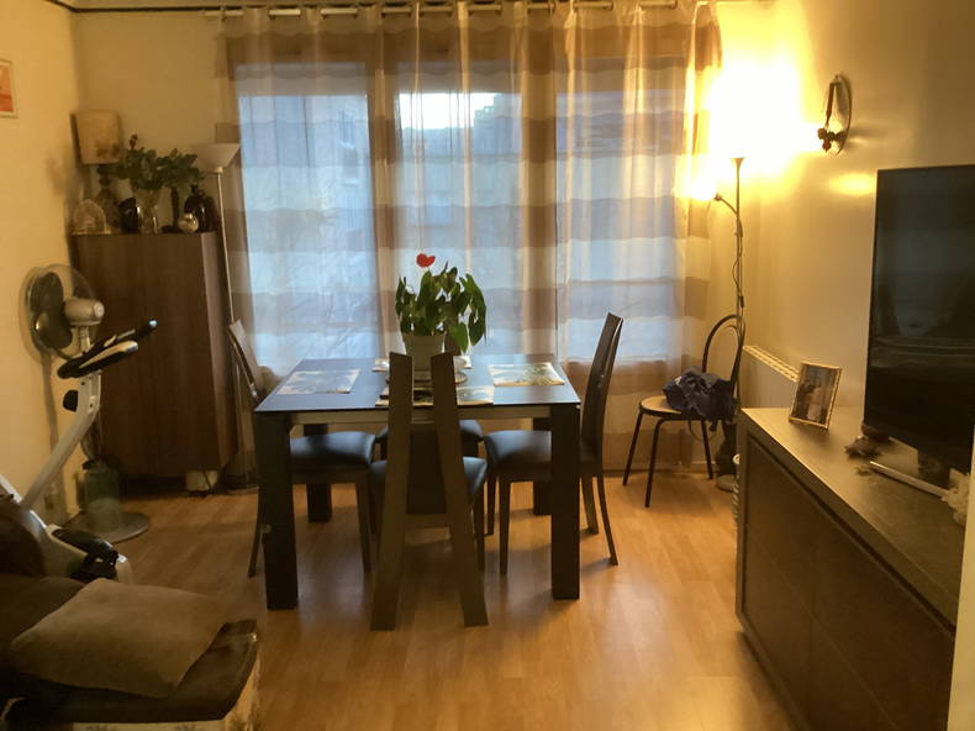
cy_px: 366
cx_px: 488
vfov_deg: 45.4
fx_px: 873
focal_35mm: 31
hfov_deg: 58.4
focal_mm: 3.3
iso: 400
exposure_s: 1/40
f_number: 2.4
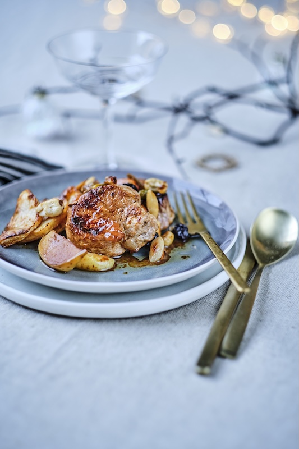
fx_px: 1047
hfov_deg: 16.3
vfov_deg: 24.2
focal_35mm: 84
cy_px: 224
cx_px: 150
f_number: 1.8
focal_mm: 56
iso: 320
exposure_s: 1/180
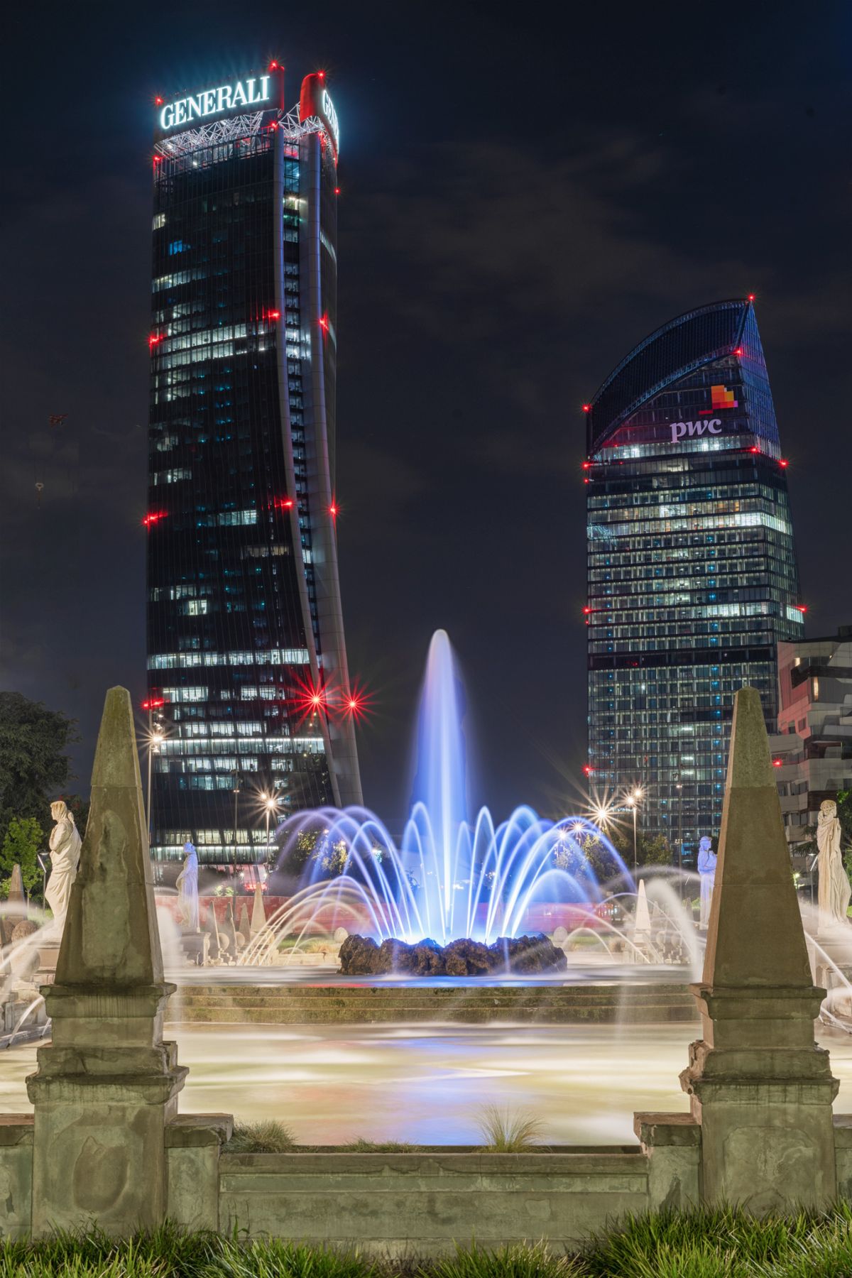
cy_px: 639
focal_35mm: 50
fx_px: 1775
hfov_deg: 27.0
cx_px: 426
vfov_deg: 39.6
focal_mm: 50
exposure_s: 15
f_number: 11
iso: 100
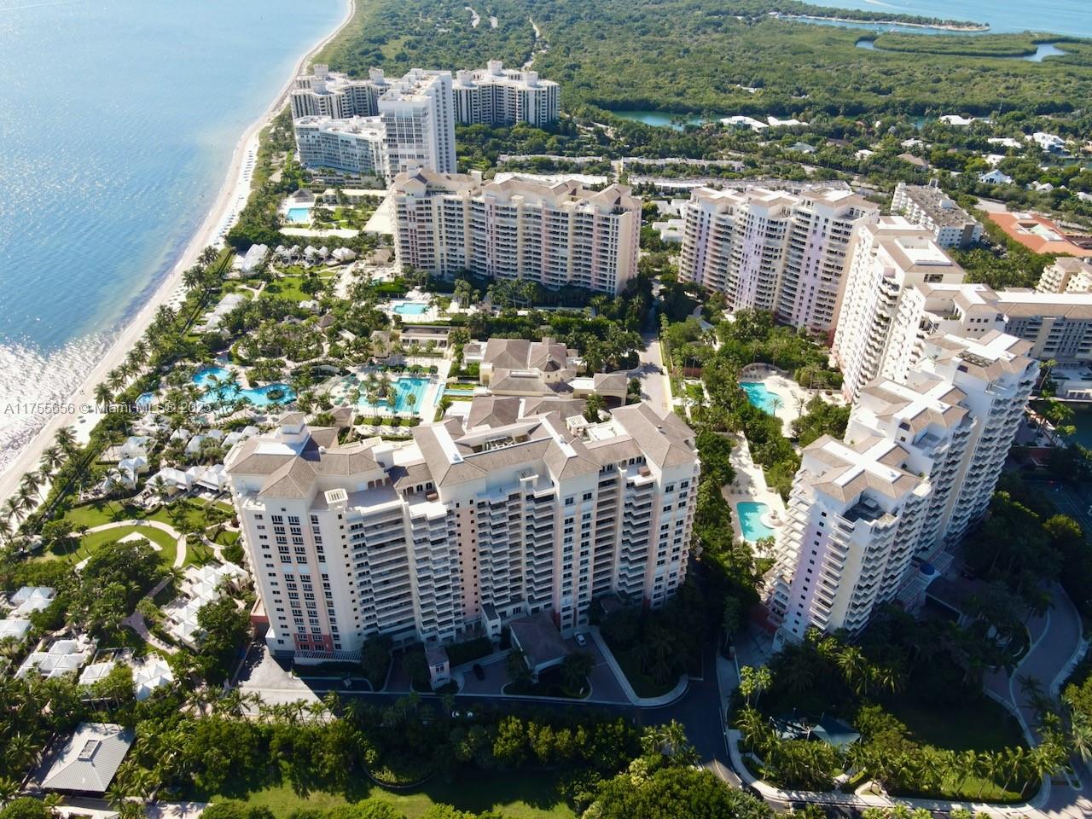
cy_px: 410
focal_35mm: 24
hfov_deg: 71.6
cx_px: 546
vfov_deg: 56.8
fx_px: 757
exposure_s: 1/500
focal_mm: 4.5
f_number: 2.8
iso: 110
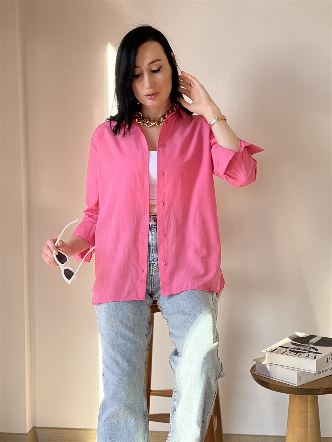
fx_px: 985
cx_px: 166
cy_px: 221
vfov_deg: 25.3
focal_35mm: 77
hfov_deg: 19.1
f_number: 2.8
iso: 100
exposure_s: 1/121
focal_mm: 9
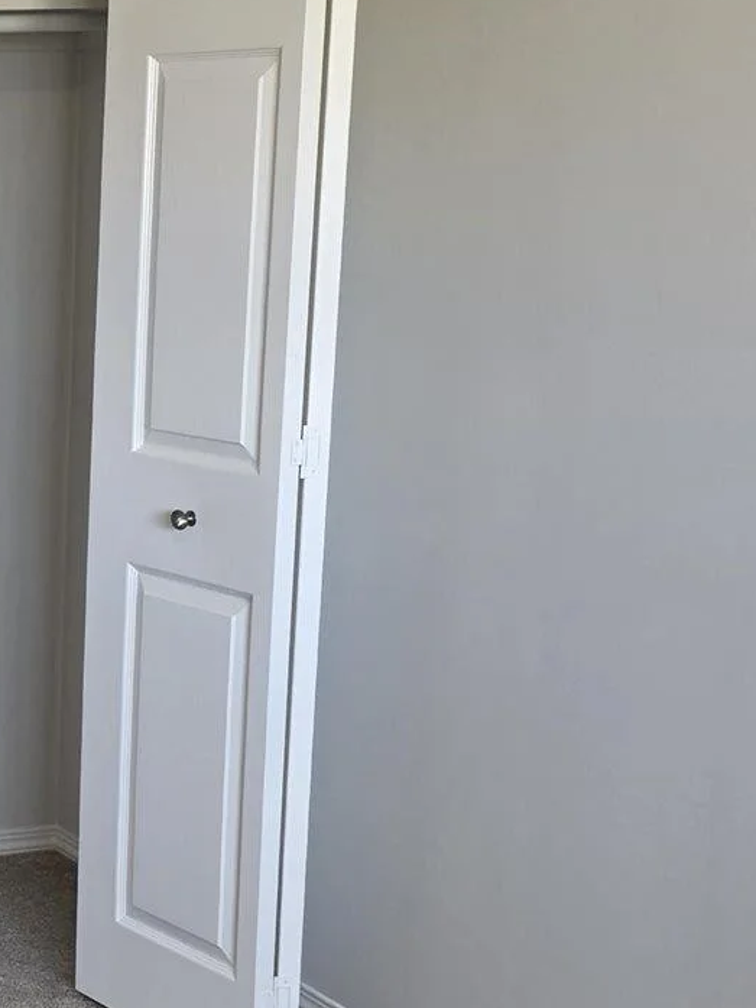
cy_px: 603
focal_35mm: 76
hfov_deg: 17.8
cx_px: -293
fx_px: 2212
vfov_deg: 25.6
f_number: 1.7
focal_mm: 6.3
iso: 125
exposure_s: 1/120
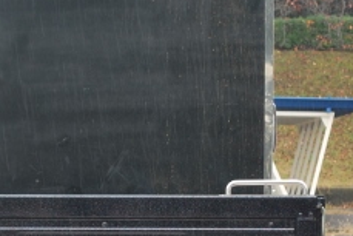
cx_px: 109
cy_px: 221
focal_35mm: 210
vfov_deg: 6.5
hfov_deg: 9.8
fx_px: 2060
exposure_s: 1/60
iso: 200
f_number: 5.6
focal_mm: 50
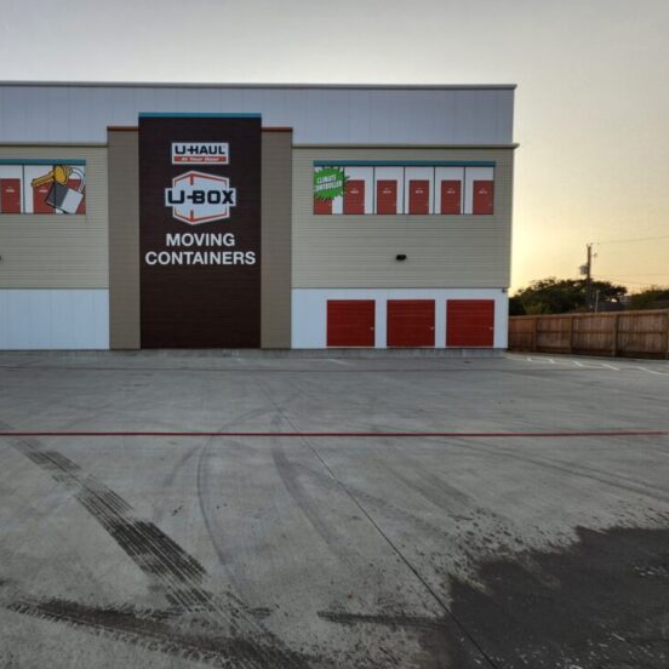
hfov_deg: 83.8
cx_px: 212
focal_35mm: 16
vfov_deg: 87.4
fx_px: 350
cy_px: 342
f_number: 2.2
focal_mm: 1.74
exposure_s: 1/437
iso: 40
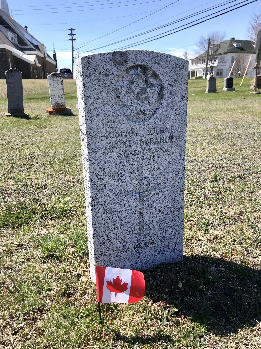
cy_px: 174
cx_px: 130
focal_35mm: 28
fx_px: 281
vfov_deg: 63.4
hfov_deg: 49.7
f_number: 1.8
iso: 20
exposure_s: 1/1330
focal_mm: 3.99
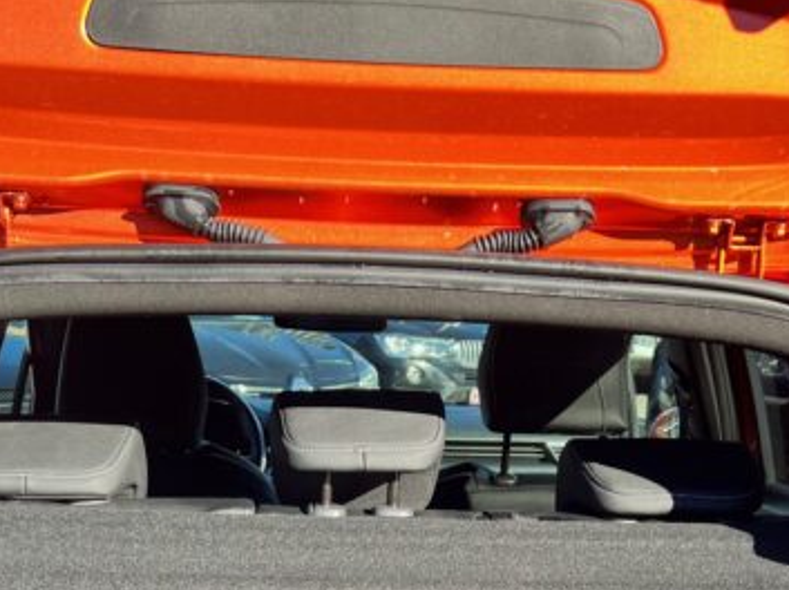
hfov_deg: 32.7
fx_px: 1343
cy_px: 664
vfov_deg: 23.2
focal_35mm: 59
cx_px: 371
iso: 50
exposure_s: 1/495
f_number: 1.5
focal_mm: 5.7
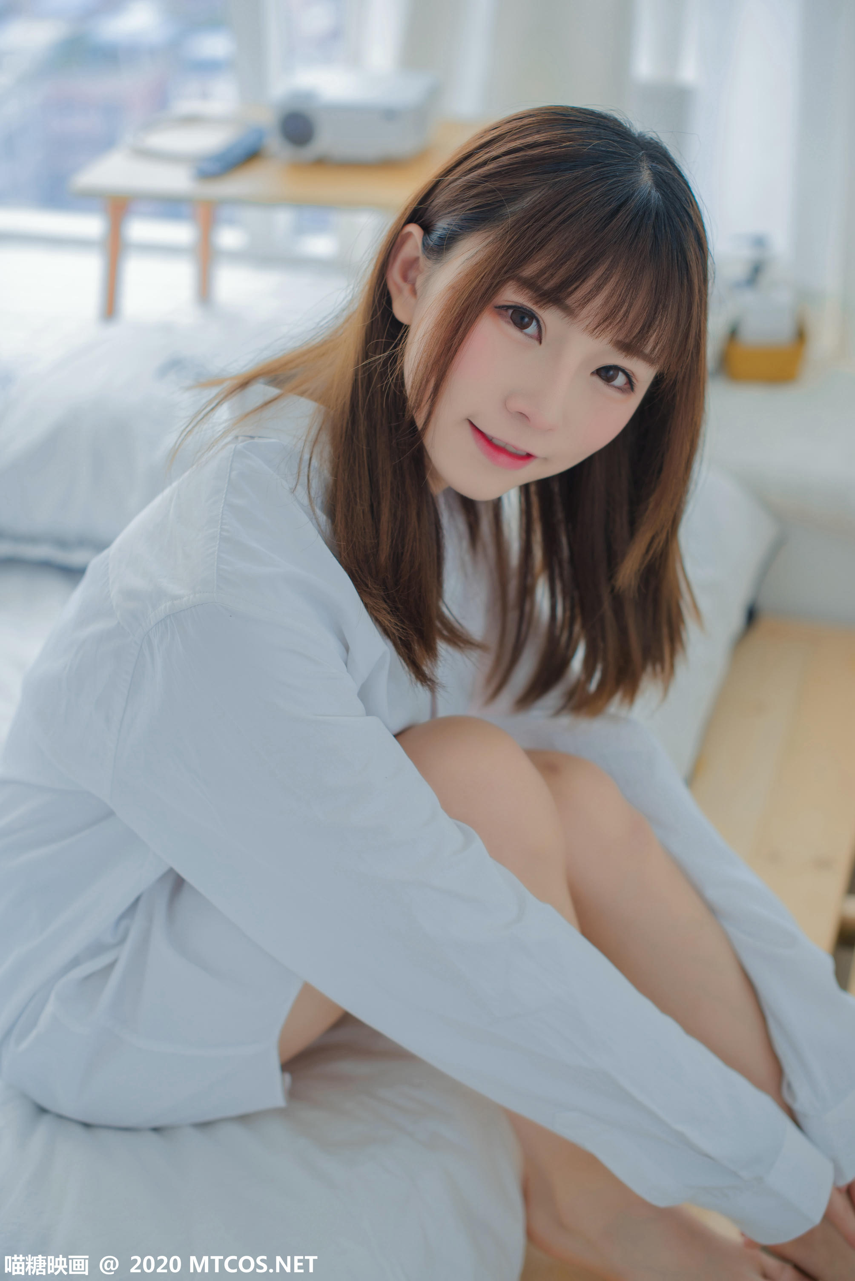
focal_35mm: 50
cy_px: 640
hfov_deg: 27.0
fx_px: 1779
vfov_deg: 39.6
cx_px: 428
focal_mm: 50
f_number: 2.2
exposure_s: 1/160
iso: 100
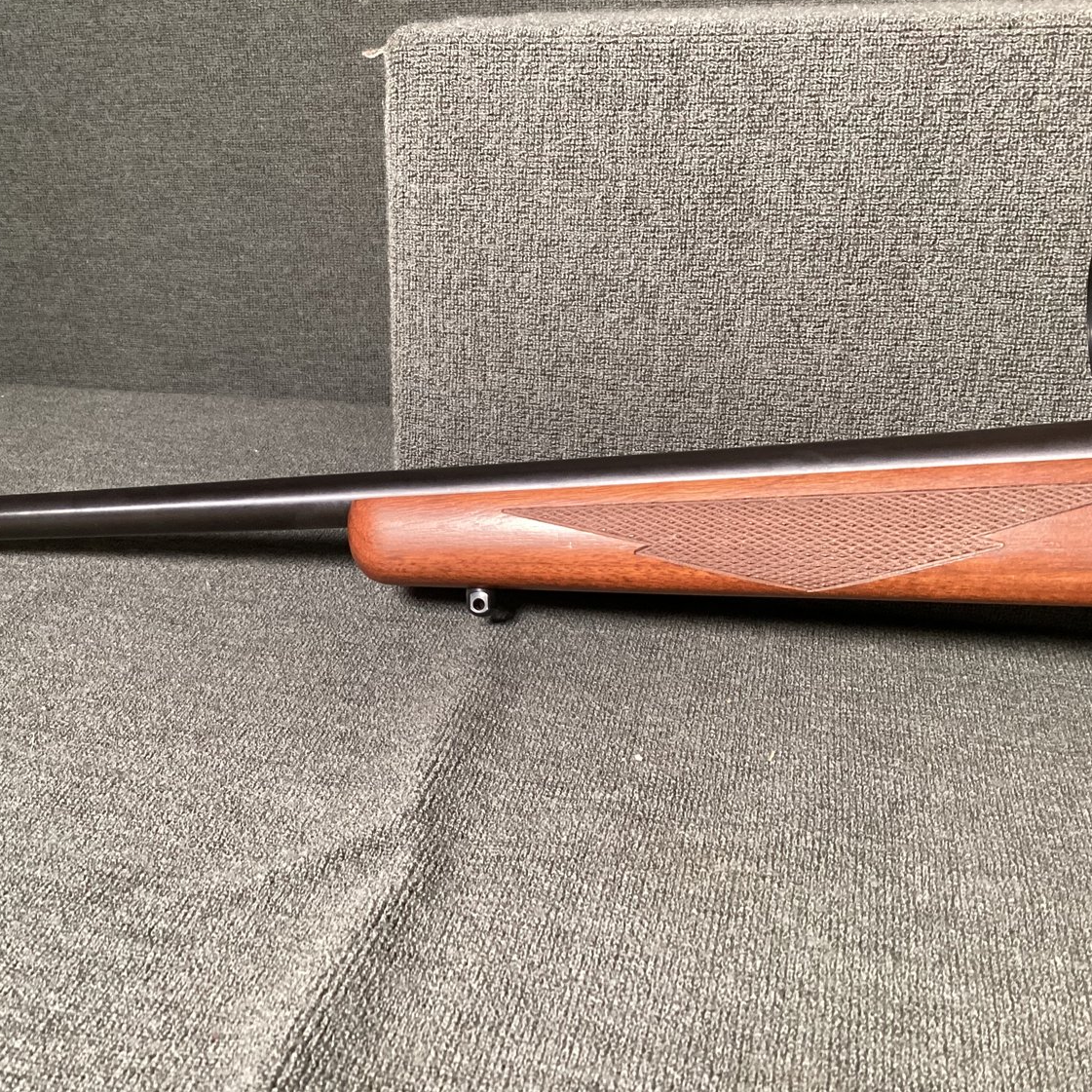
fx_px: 1321
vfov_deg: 44.9
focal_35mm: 37
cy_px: 540
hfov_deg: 44.4
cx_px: 387
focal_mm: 3.3
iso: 320
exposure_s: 1/50
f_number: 2.4
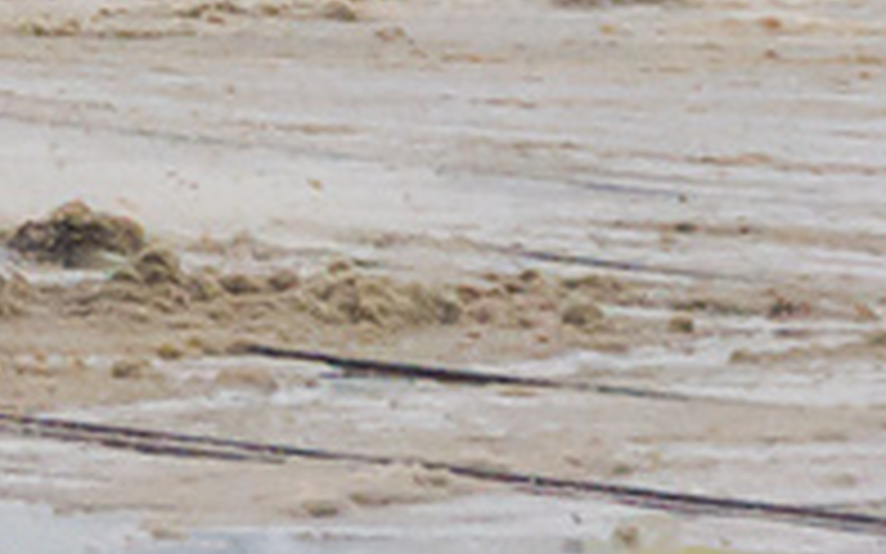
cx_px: -1475
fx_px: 21001
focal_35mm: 870
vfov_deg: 1.5
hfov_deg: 2.4
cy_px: -1430
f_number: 5.3
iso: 1800
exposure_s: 1/500
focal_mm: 80
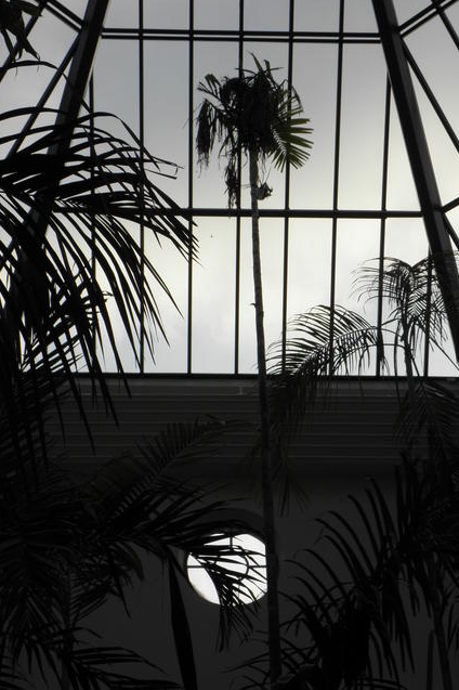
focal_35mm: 69
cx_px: 253
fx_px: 1321
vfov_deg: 29.3
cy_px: 344
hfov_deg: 19.7
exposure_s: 1/125
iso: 64
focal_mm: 11.76
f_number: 5.6
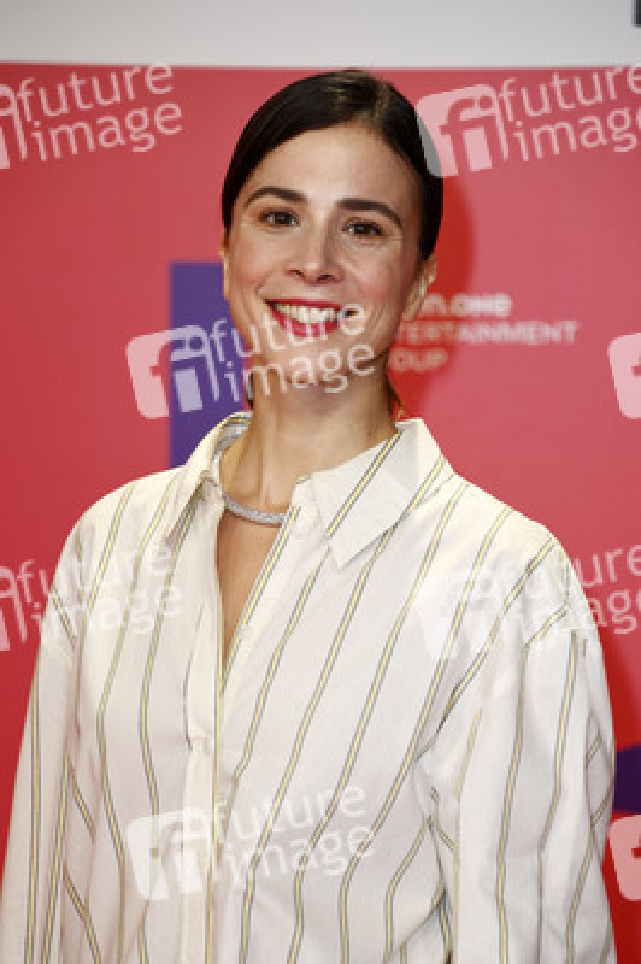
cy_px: 482
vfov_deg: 12.1
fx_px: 4548
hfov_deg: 8.1
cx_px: 320
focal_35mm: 170
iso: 640
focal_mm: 170
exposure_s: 1/250
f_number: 5.6
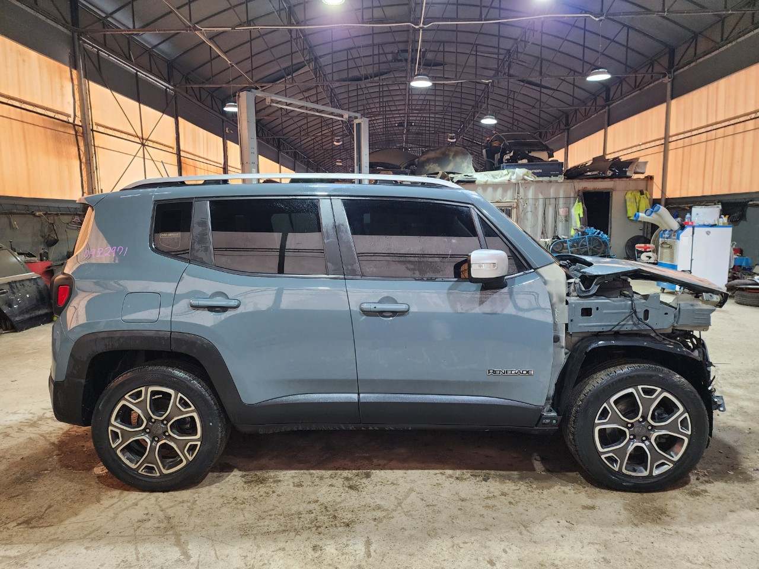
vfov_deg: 58.9
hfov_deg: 73.9
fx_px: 504
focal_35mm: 23
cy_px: 284
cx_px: 380
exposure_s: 1/120
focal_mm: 6.4
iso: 320
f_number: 1.8
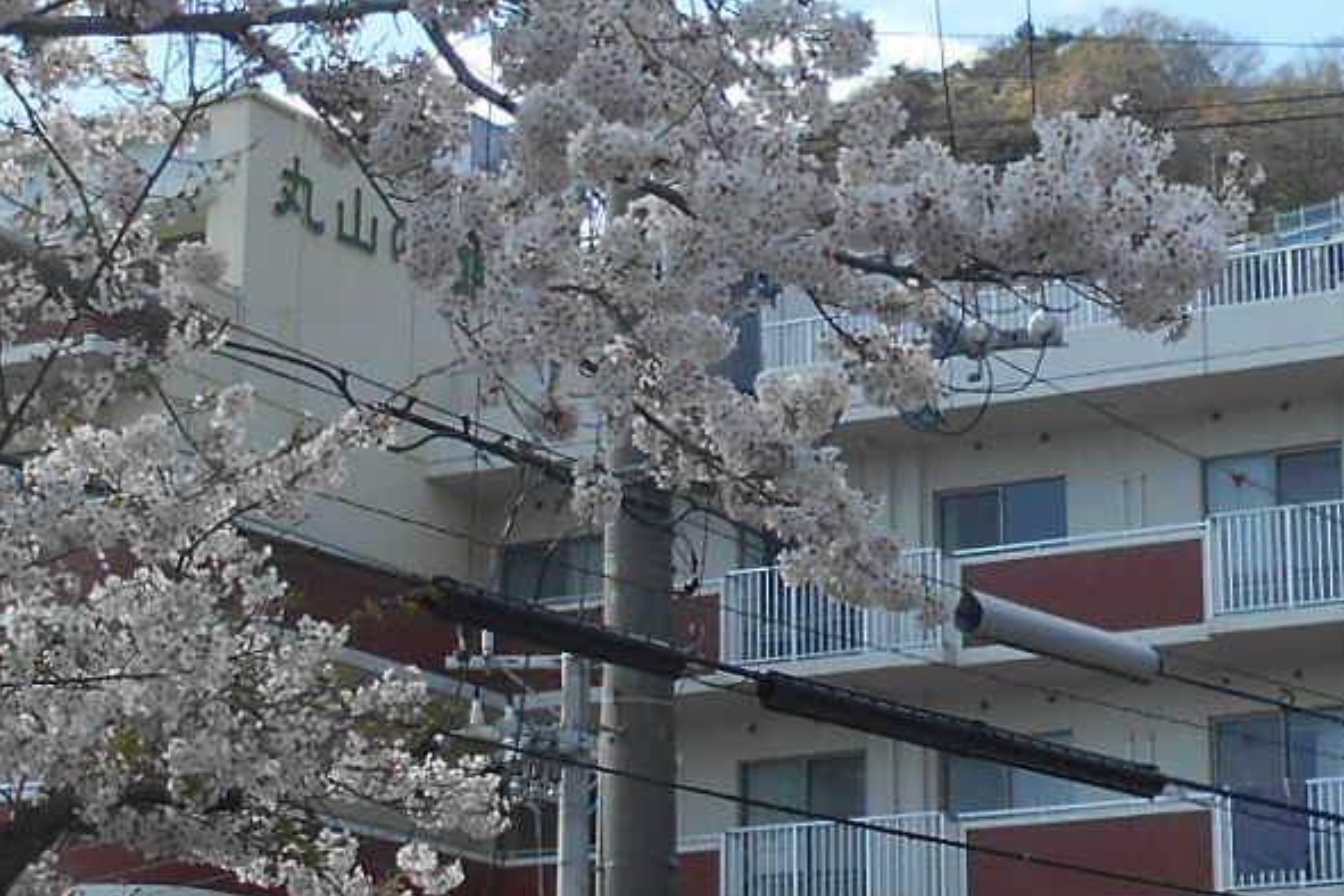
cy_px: 186
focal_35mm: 104
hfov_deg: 19.6
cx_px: 705
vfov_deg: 13.1
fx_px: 3882
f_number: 3.2
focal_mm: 4.6
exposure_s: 1/800
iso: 80
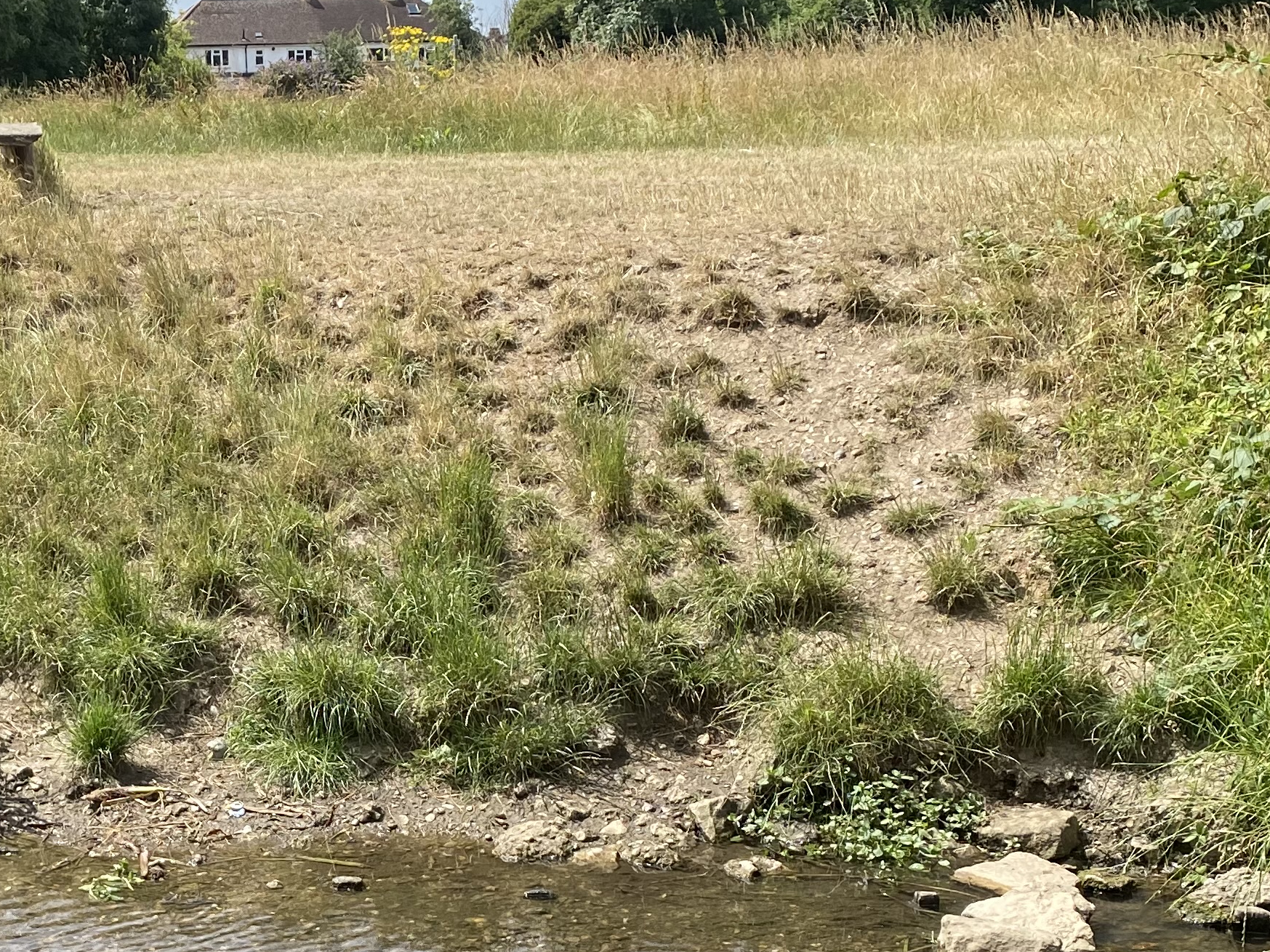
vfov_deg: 24.0
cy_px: 786
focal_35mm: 60
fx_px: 2201
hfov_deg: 31.6
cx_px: 309
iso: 32
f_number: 1.8
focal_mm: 4.25
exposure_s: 1/1484
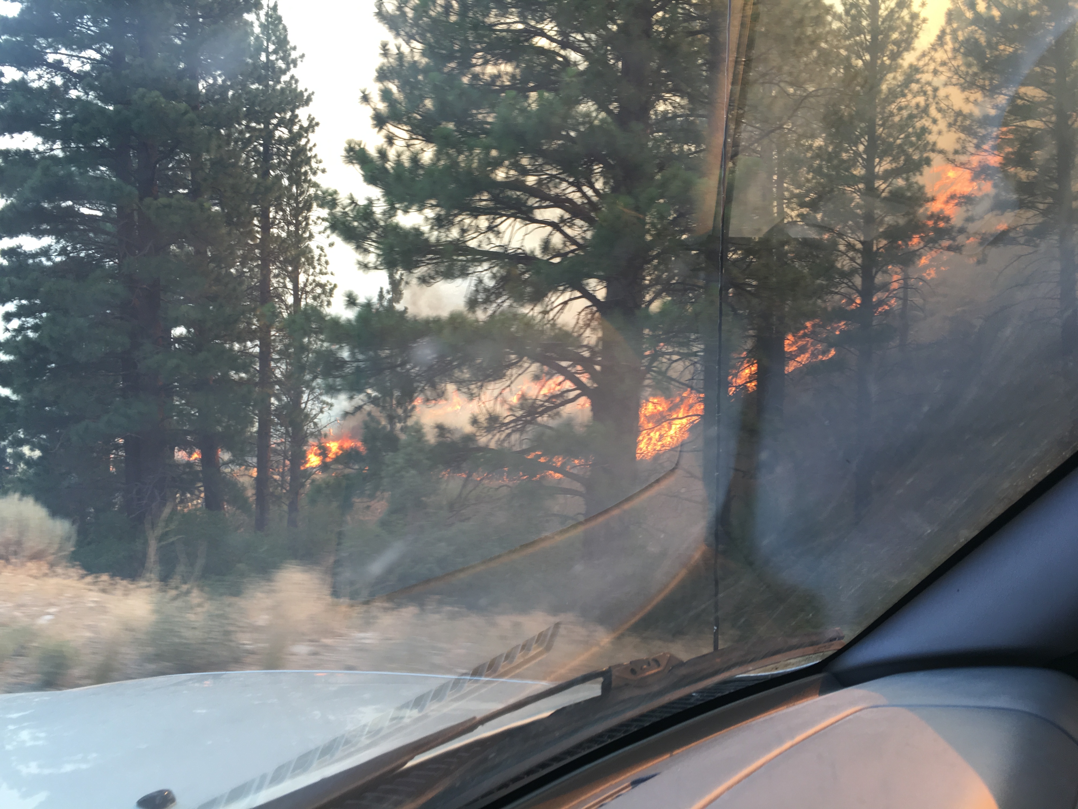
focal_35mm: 29
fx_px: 903
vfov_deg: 48.2
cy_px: 404
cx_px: 539
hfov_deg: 61.7
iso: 32
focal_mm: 4.15
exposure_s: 1/120
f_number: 2.2
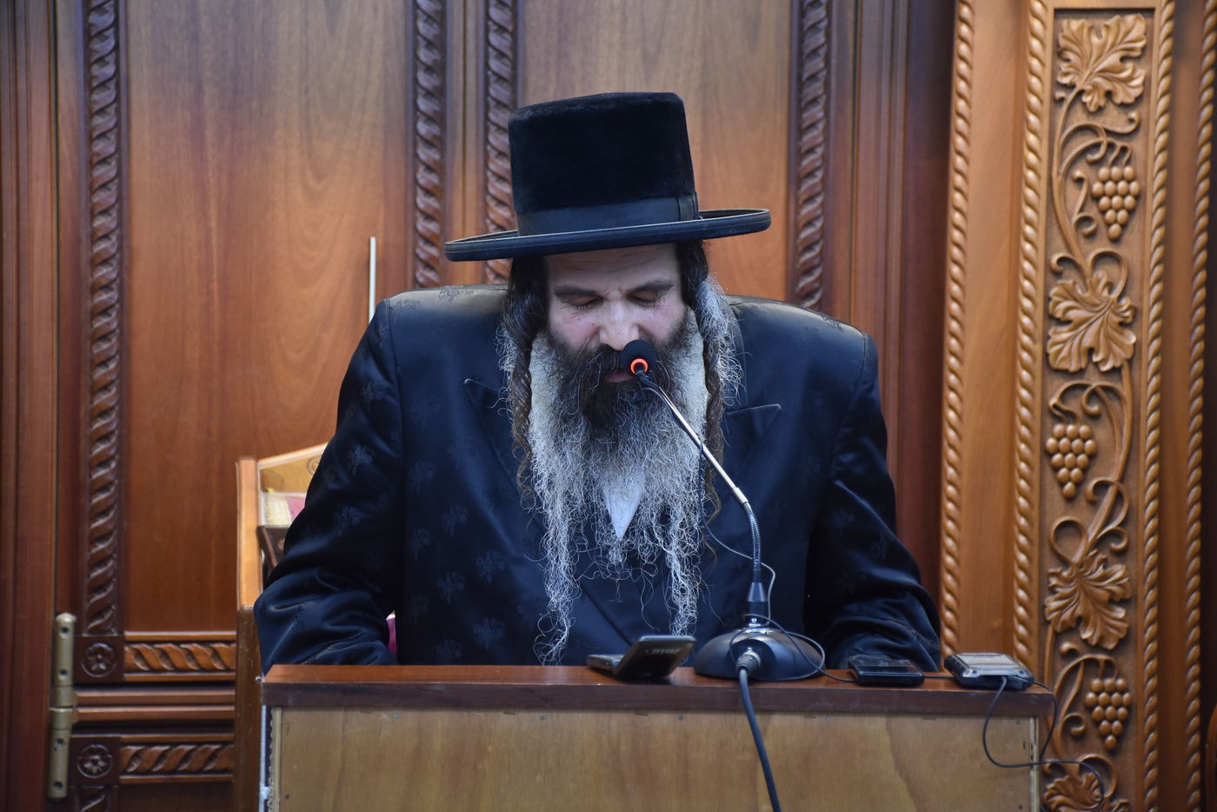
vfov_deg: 13.8
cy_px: 406
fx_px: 3347
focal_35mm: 99
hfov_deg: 20.6
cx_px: 608
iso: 1250
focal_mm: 66
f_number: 5.6
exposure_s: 1/60
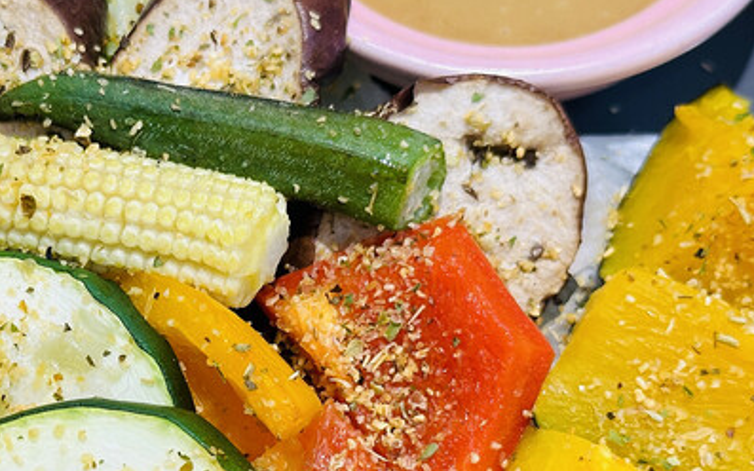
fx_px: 2240
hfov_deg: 19.0
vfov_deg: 12.0
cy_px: 339
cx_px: 182
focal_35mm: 109
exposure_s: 1/120
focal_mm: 6.86
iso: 64
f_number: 1.78
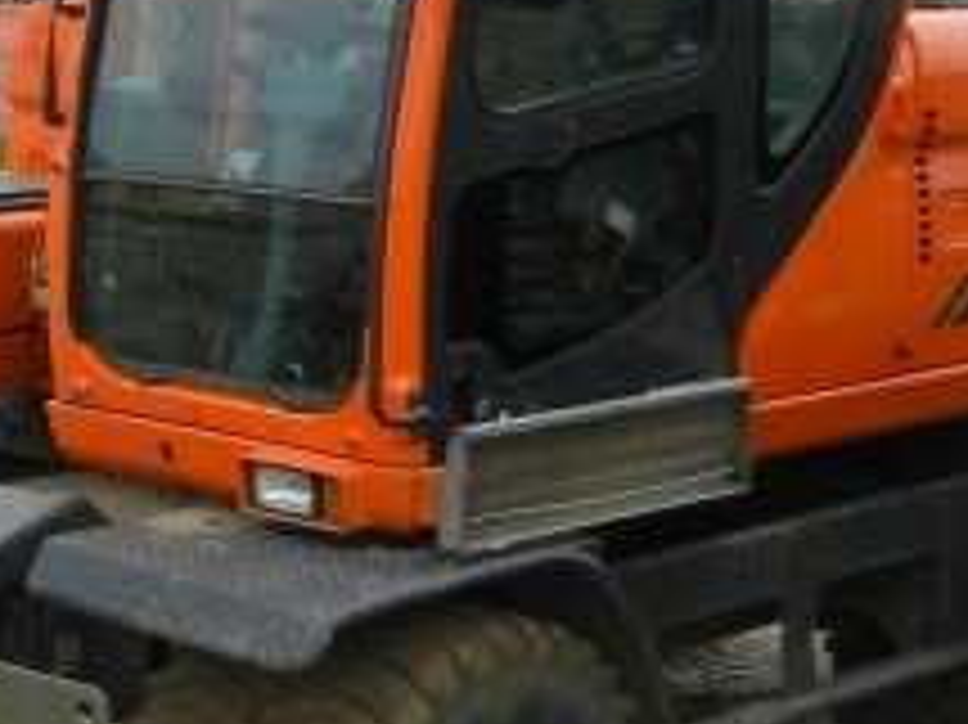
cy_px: 130
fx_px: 2599
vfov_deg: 15.8
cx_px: -239
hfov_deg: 19.7
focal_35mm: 93
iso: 160
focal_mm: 4.5
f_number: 3.5
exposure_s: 1/1000
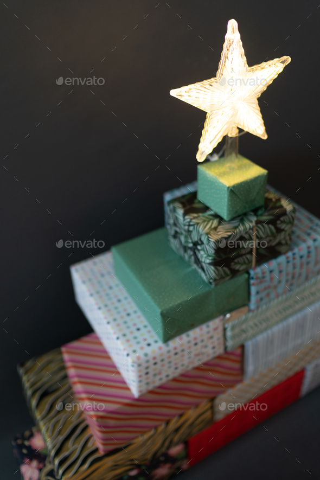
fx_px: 467
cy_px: 240
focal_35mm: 35
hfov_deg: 37.9
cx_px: 160
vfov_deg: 54.4
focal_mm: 35
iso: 500
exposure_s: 1/200
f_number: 1.4
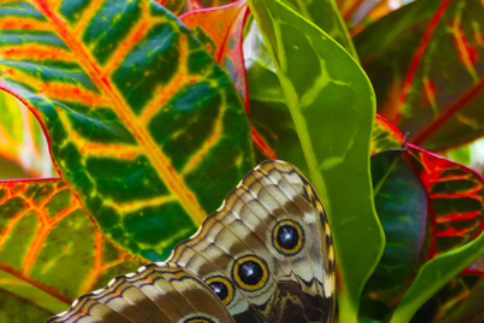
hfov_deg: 15.2
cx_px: 241
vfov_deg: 10.0
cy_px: 371
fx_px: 1815
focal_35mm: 135
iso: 400
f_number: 3.8
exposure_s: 1/80
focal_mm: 24.6
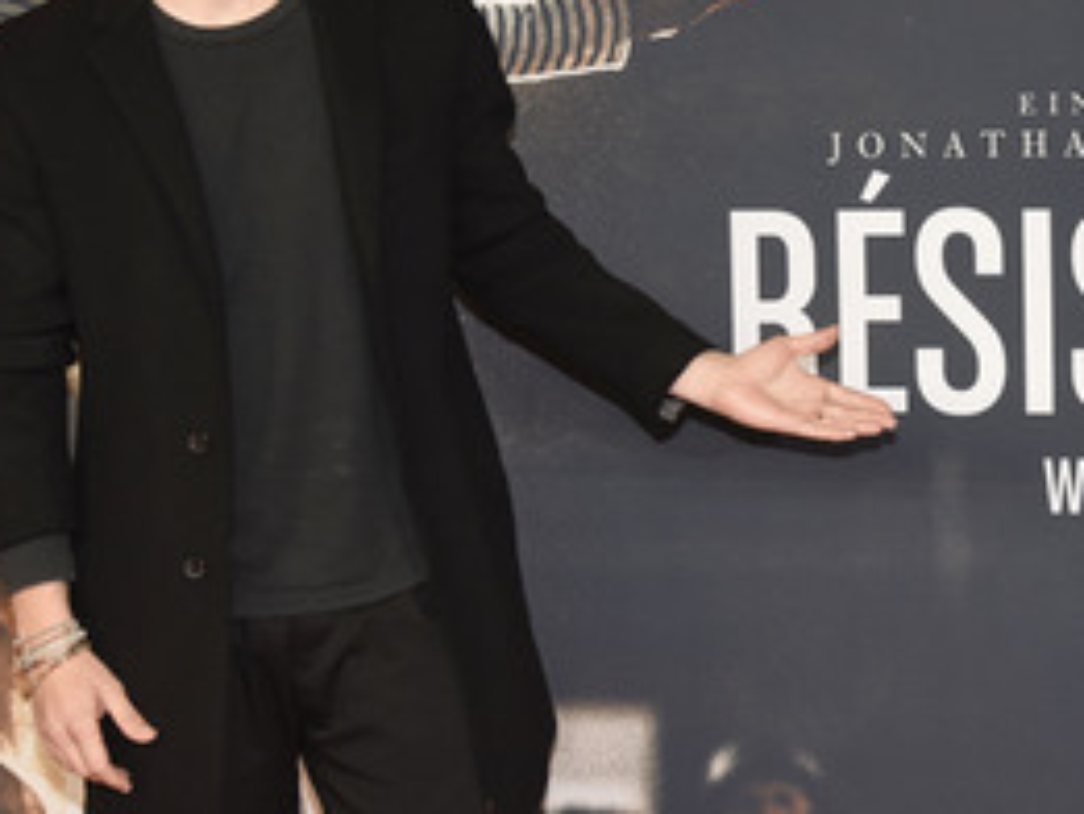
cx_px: 779
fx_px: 2600
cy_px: 208
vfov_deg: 17.7
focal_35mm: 83
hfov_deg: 23.4
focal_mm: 50
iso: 2000
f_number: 6.3
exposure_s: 1/125
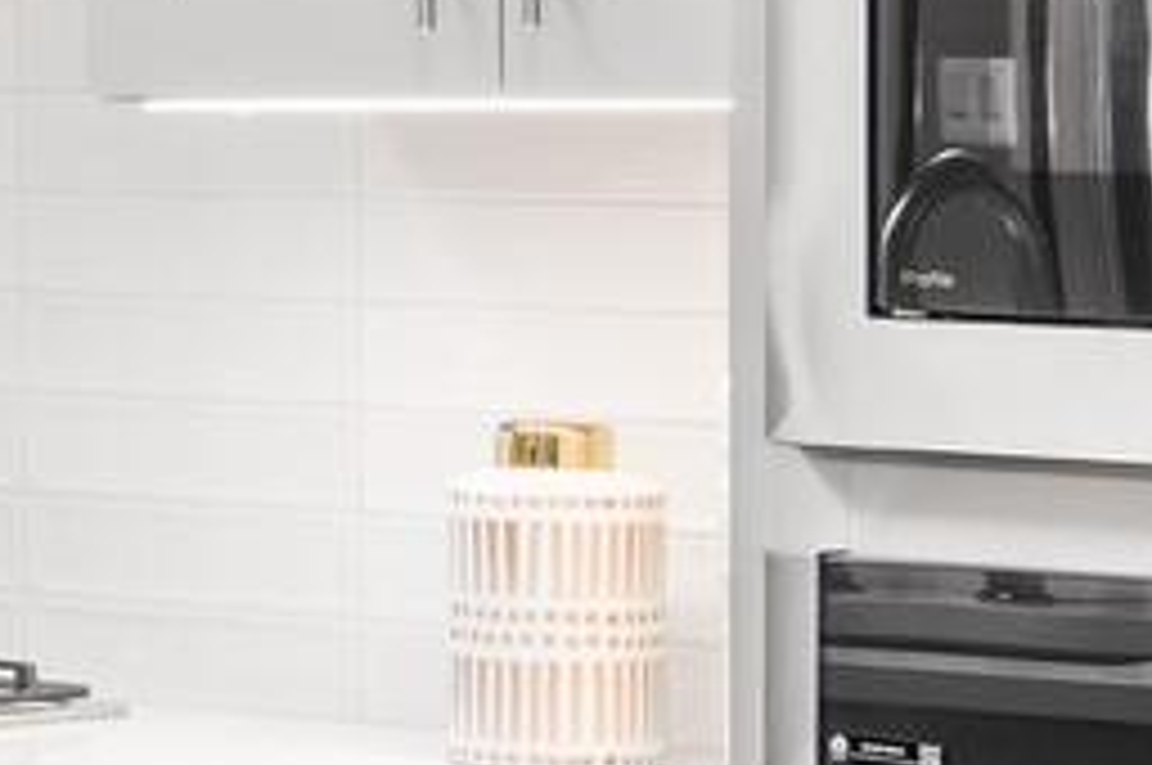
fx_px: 6839
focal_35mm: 214
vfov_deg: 6.4
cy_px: 112
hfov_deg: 8.5
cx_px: -1971
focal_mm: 38
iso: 200
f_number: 8
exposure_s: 1/250
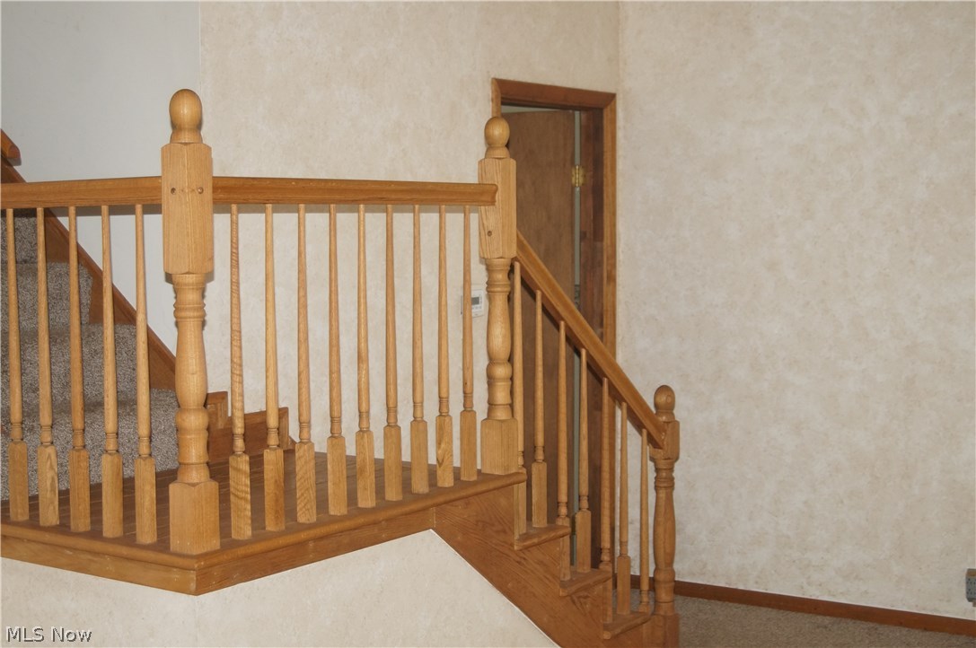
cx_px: 488
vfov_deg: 25.7
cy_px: 324
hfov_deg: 37.9
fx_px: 1422
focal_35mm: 52
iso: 800
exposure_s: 1/60
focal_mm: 35
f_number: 4
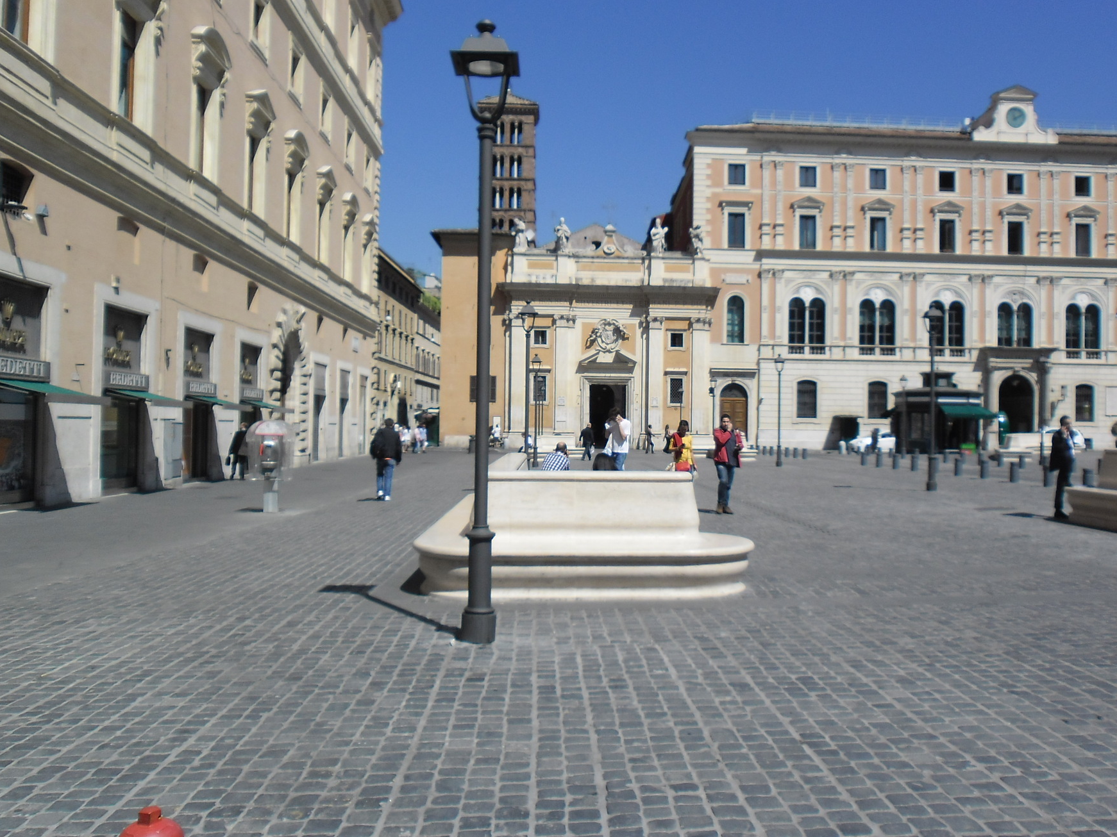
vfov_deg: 45.4
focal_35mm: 31
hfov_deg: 58.2
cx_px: 628
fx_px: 1000
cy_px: 414
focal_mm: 4.8
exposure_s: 1/152
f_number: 9.9
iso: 80
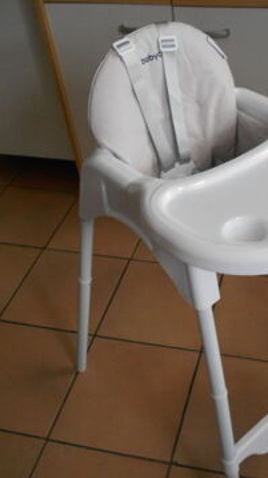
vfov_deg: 52.8
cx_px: 215
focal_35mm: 38
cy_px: 239
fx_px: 481
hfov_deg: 30.4
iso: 400
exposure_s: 1/30
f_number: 3.2
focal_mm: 4.6
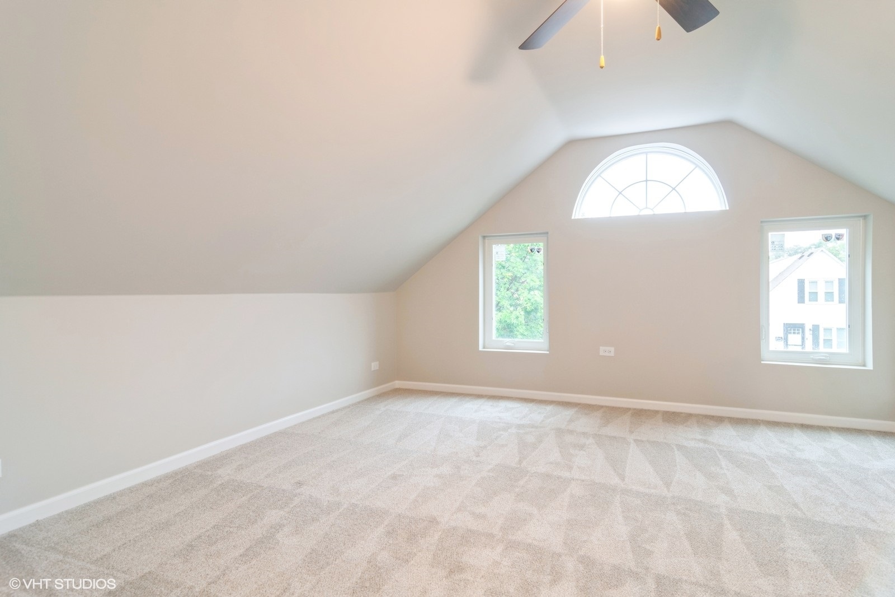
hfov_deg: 90.0
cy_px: 298
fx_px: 447
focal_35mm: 18
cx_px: 448
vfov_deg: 67.4
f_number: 8
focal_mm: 12
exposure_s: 1/2
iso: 200
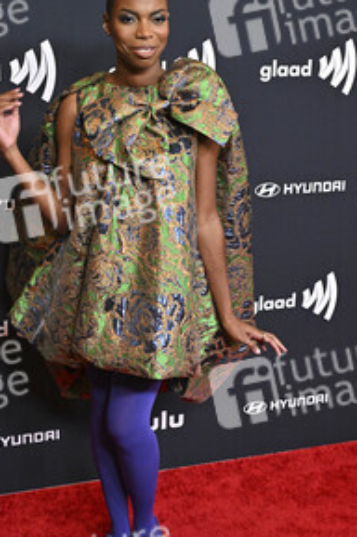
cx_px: 136
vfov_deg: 32.9
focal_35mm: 61
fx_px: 909
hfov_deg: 22.2
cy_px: 292
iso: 4000
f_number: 5.6
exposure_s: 1/250
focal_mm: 44
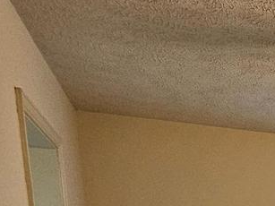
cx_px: 486
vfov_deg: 19.6
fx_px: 484
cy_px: 339
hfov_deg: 21.6
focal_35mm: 61
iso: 320
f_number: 2.2
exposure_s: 1/60
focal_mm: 2.2
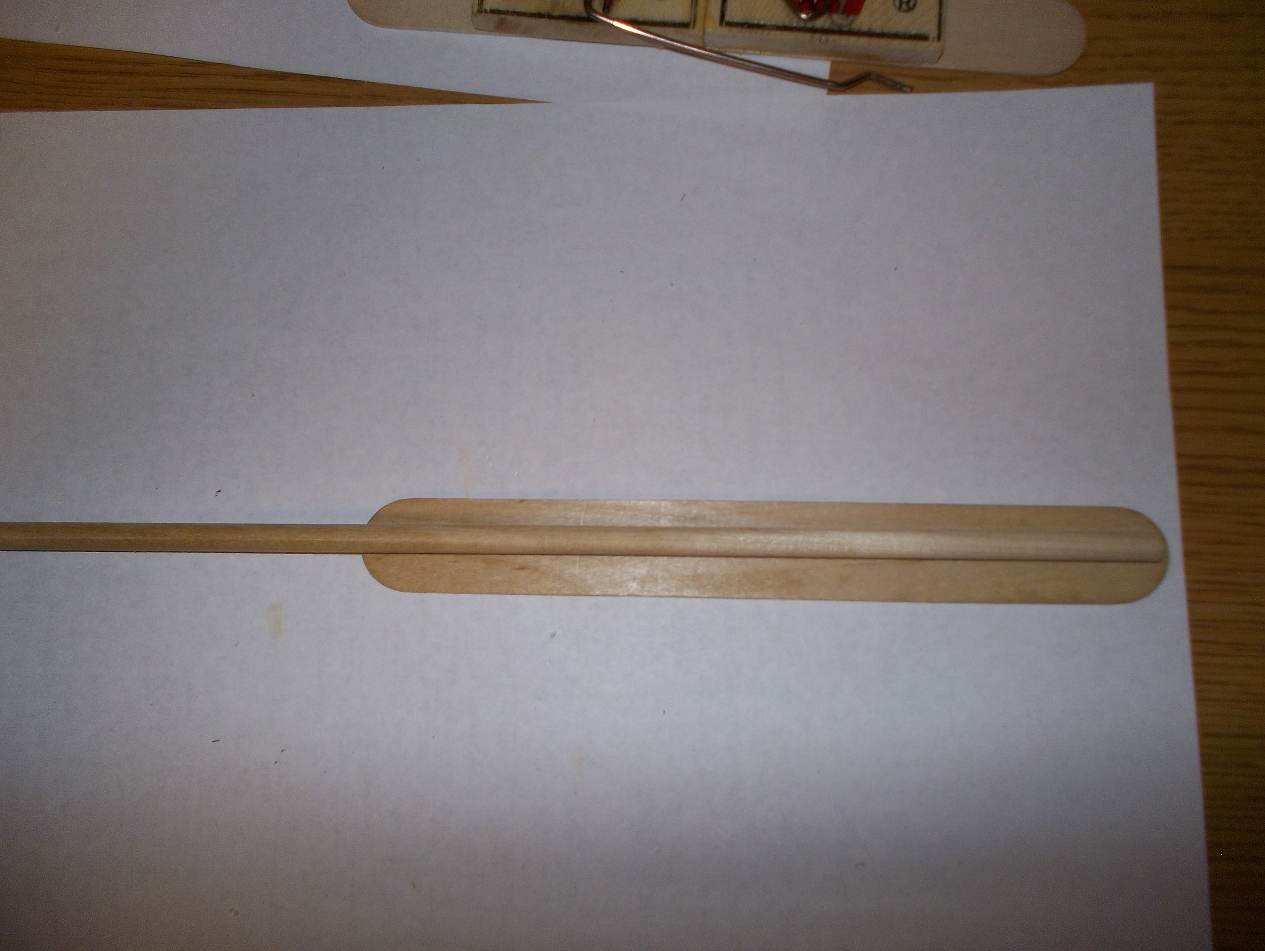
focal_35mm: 29
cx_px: 632
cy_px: 476
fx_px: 1061
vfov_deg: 48.3
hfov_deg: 61.6
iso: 80
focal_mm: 4.1
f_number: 3.3
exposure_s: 1/30
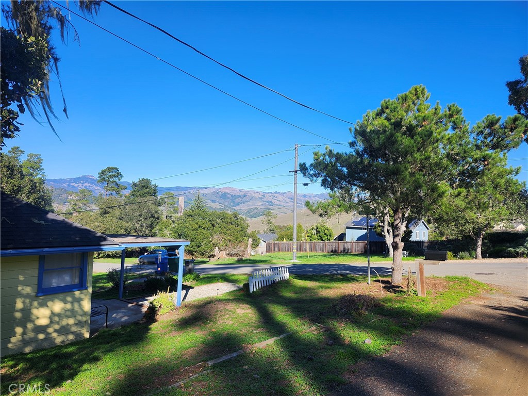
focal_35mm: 23
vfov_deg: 58.9
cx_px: 264
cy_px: 198
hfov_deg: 73.9
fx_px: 351
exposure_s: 1/1151
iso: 25
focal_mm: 5.54
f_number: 1.8
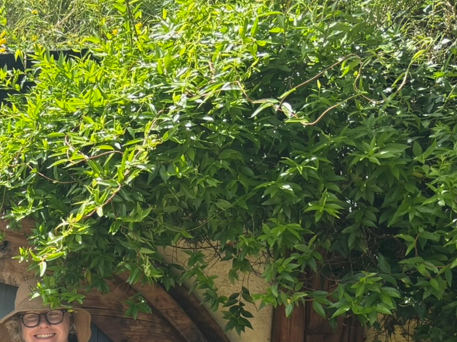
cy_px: 403
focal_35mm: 76
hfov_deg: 22.2
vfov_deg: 18.4
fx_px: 1003
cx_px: -183
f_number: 1.6
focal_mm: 5.96
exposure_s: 1/894
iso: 50
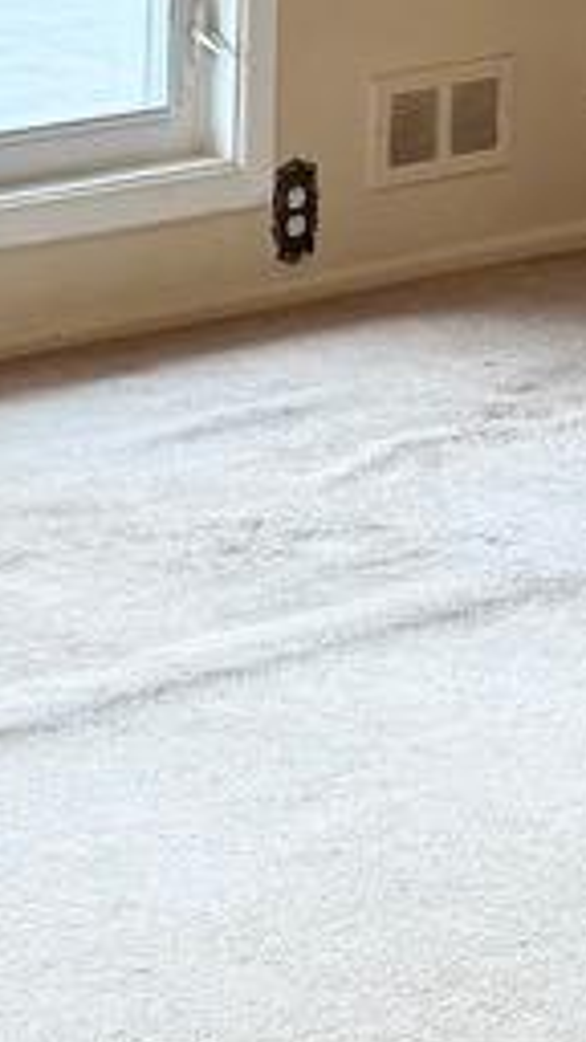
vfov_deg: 13.6
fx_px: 4337
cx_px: 28
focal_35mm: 157
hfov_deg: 7.7
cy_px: 118
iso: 100
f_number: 1.78
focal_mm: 6.76
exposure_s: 1/243
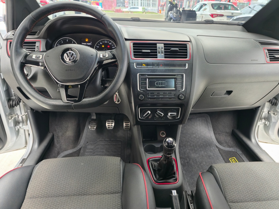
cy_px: 104
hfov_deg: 73.9
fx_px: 185
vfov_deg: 58.9
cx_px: 140
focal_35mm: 23
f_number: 1.7
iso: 320
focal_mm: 6.3
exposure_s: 1/40
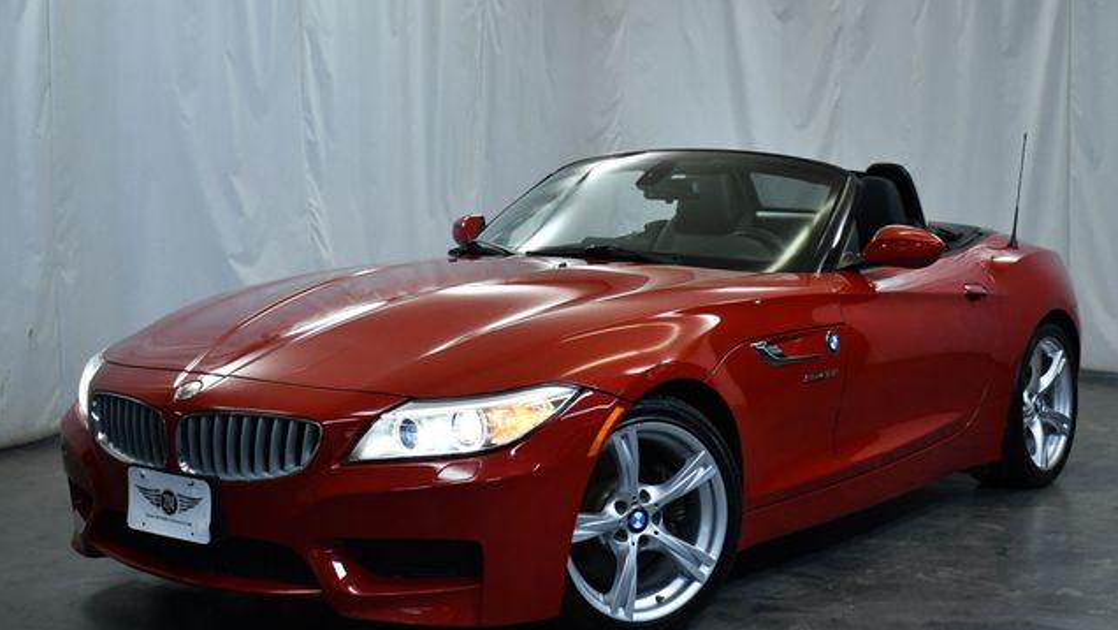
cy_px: 375
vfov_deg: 21.1
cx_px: 559
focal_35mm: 57
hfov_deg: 36.6
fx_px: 1690
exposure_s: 1/160
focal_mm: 27
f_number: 4
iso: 800
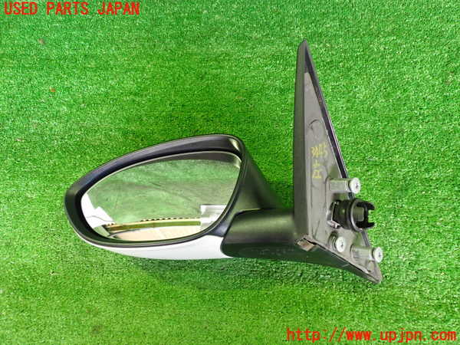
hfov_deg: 60.0
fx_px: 399
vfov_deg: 46.8
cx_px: 230
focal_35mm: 30
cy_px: 172
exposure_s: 1/30
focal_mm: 5.4
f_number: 2.3
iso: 640
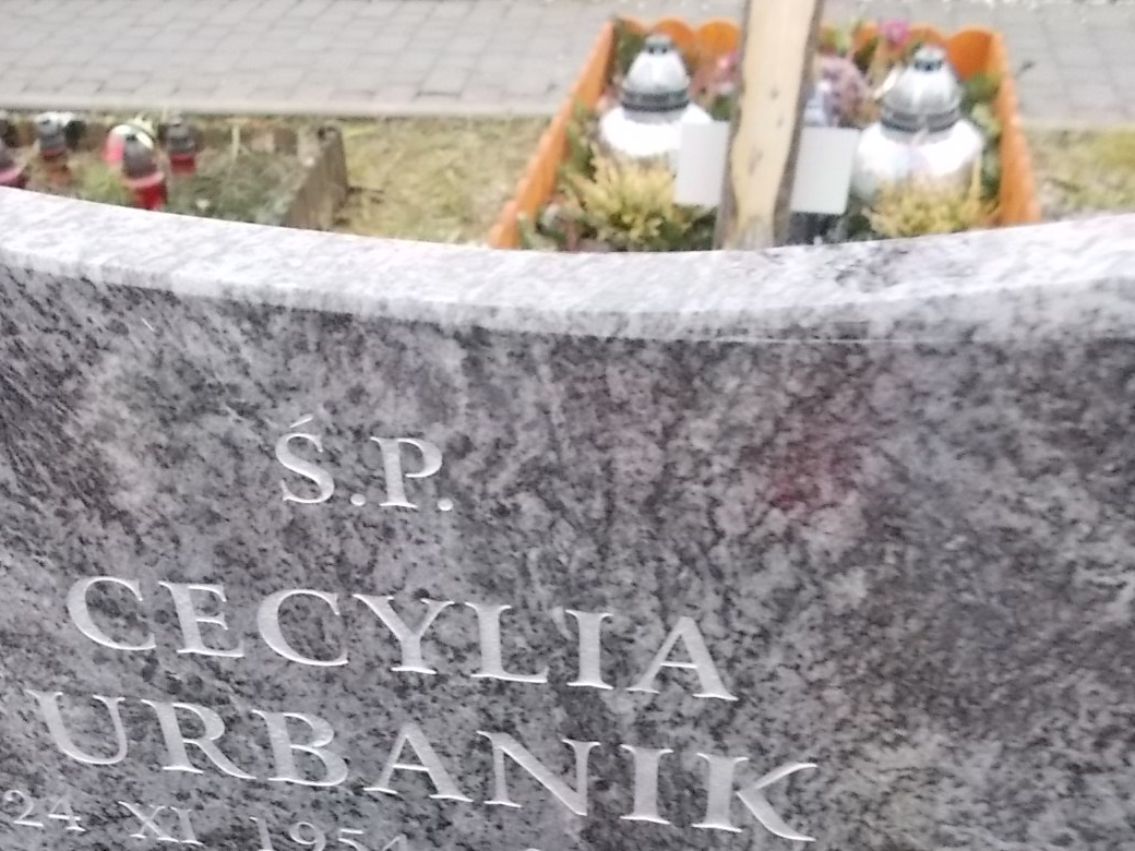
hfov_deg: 46.1
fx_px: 1312
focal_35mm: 40
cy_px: 631
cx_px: 387
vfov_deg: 35.2
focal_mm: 4.6
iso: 400
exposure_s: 1/50
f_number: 3.2
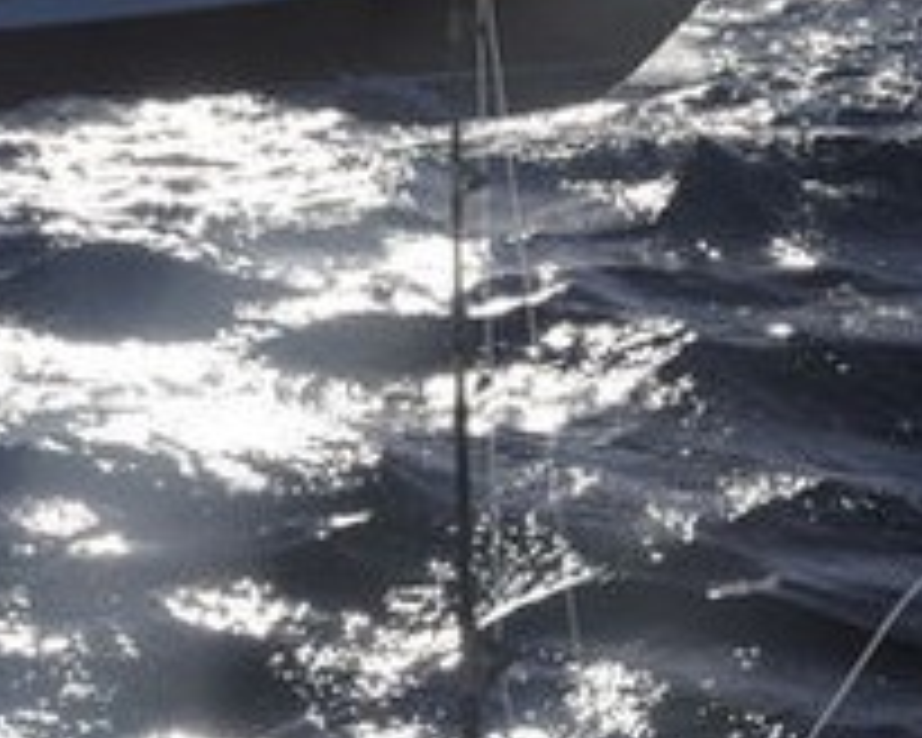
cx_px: 337
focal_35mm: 130
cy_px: -119
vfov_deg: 11.7
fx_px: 3547
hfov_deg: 14.8
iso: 200
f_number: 14
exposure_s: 1/800
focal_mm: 45
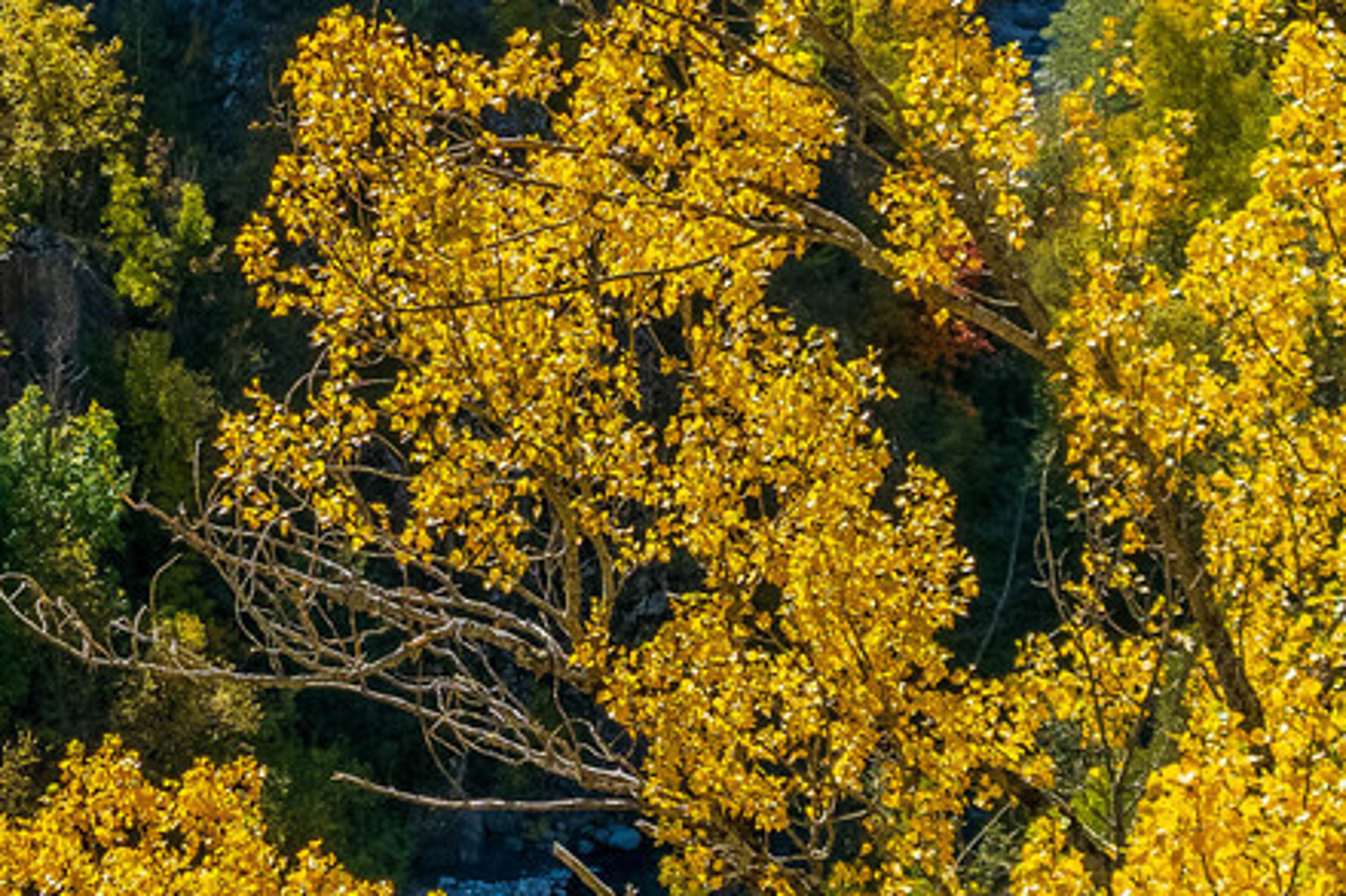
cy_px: 480
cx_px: 370
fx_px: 2990
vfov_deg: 17.0
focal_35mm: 80
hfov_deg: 25.1
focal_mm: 8.4
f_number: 2.8
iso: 100
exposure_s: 1/1600
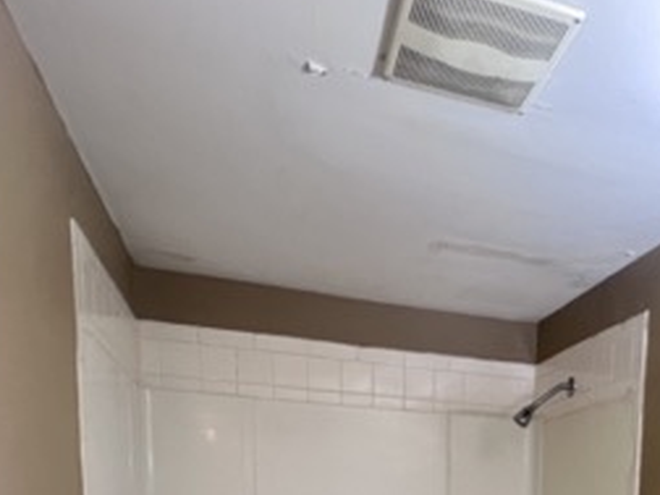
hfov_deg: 52.4
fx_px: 629
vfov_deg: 34.5
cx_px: 511
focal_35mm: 33
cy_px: 592
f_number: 1.8
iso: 500
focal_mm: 1.57
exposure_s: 1/60
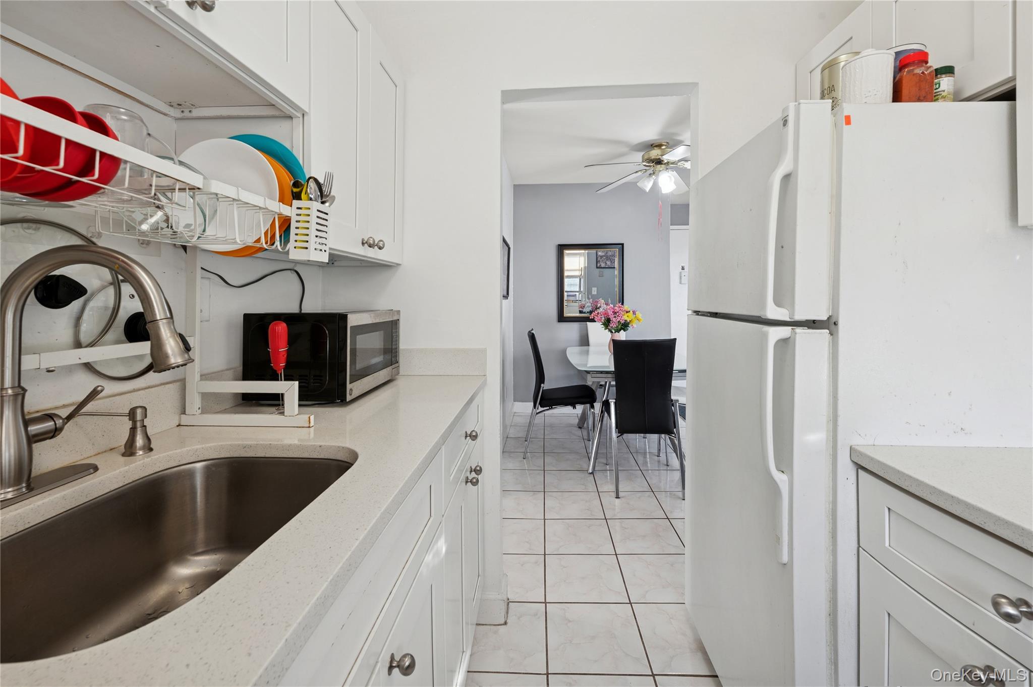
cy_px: 344
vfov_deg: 81.1
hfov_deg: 104.3
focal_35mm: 14
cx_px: 516
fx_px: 401
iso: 200
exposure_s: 1/10
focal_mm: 14
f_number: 11
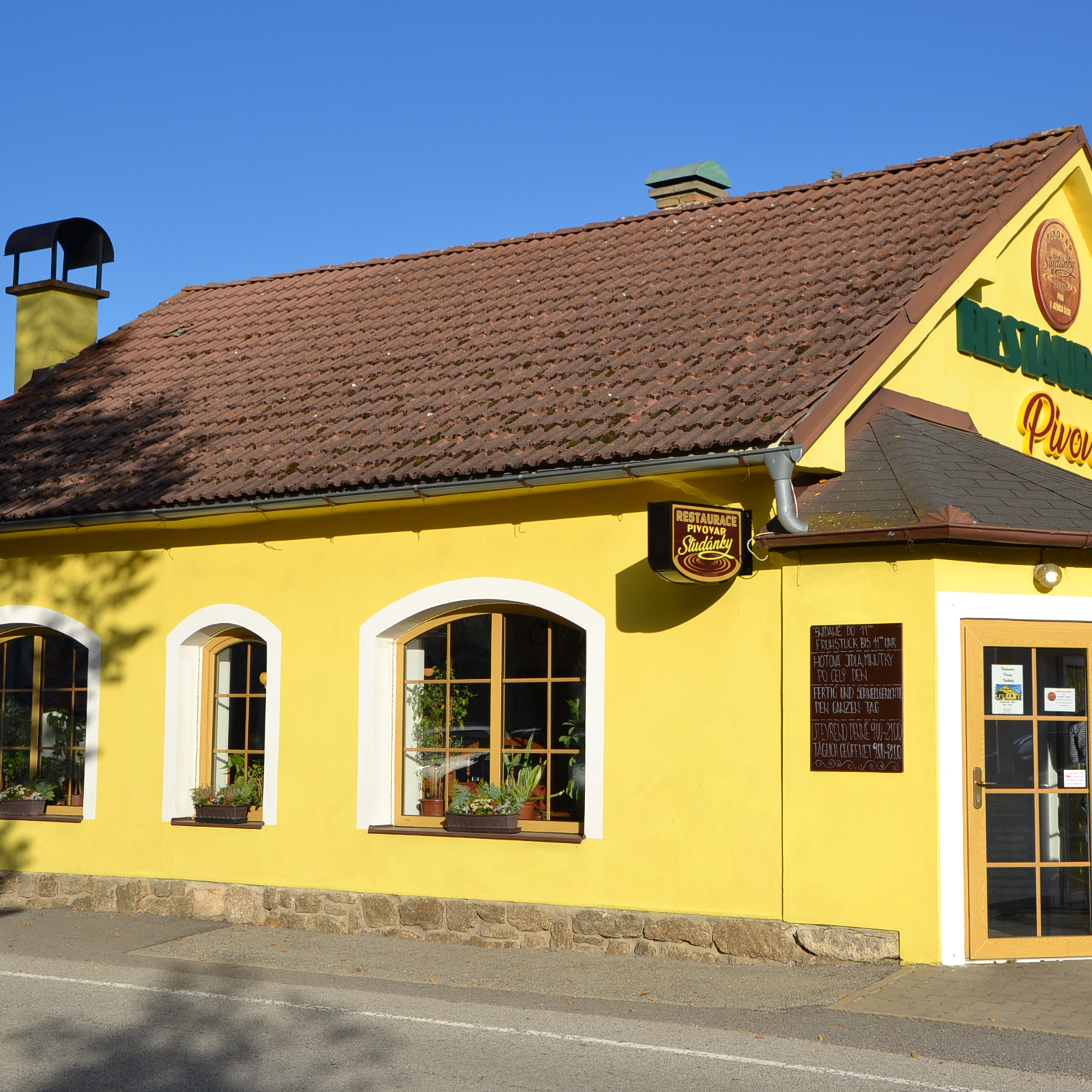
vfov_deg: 31.6
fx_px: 1927
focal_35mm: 54
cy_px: 544
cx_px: 593
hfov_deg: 31.6
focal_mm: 28
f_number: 9
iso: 100
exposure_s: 1/320
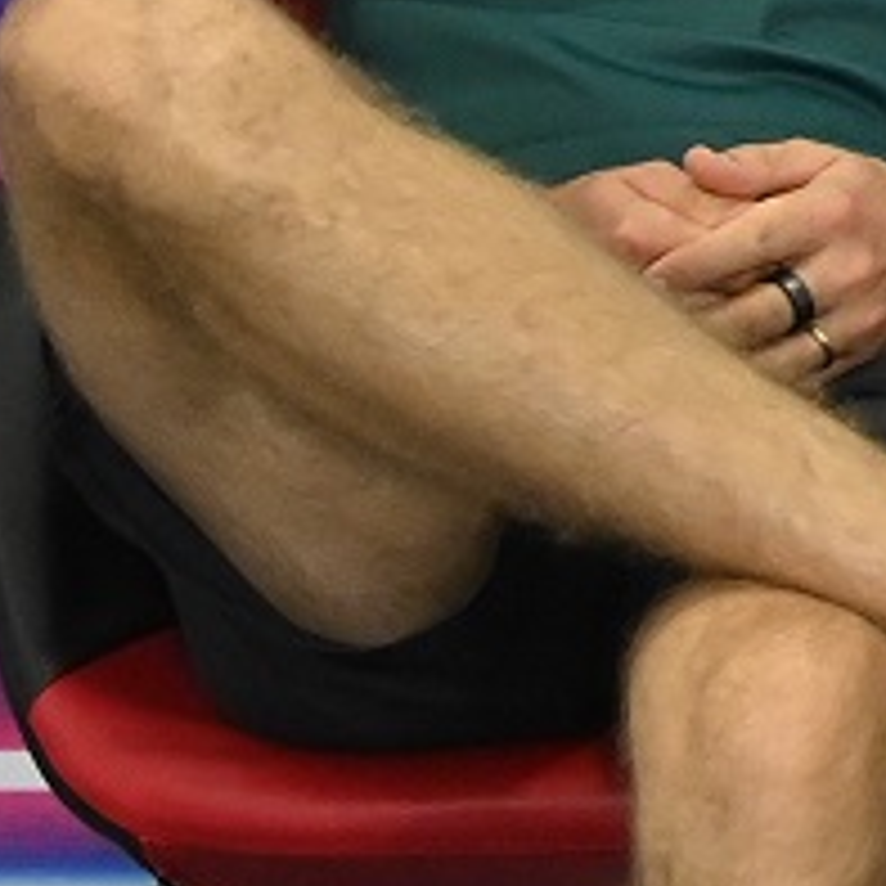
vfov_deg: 3.4
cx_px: 3175
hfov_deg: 3.3
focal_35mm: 513
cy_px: -1190
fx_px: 14855
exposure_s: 1/640
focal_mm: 70
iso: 3200
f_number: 4
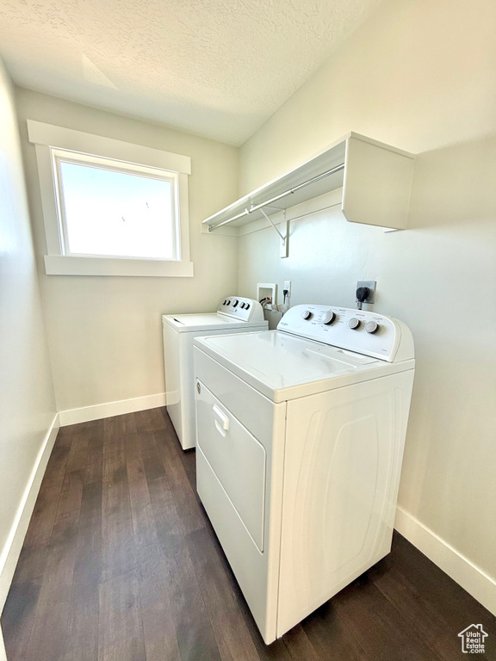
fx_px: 267
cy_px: 330
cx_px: 248
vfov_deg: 102.1
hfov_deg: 85.7
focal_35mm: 14
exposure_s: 1/99
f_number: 2.2
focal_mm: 2.22
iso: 125
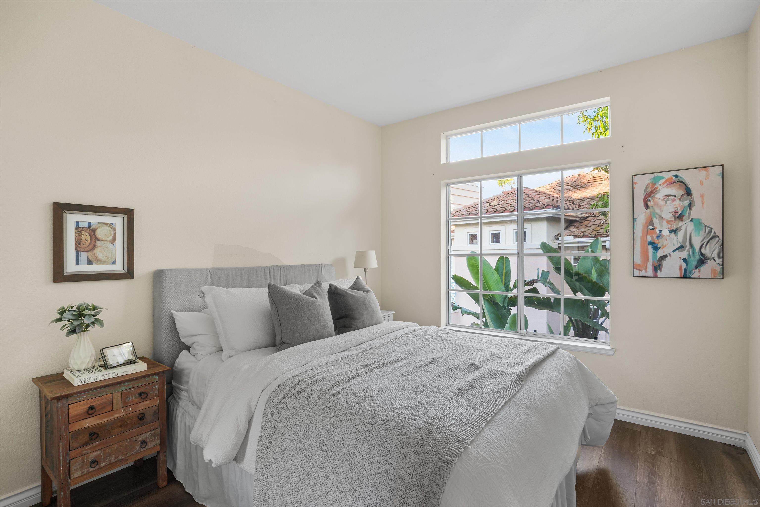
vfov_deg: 73.7
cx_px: 380
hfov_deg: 96.7
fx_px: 338
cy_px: 254
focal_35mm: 16
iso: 500
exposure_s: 1/3
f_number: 11
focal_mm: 16
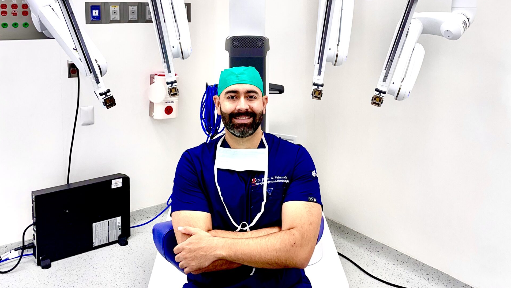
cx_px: 256
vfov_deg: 30.6
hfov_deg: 52.8
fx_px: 515
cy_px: 67
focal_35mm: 38
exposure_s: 1/120
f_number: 1.6
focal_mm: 4.2
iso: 40
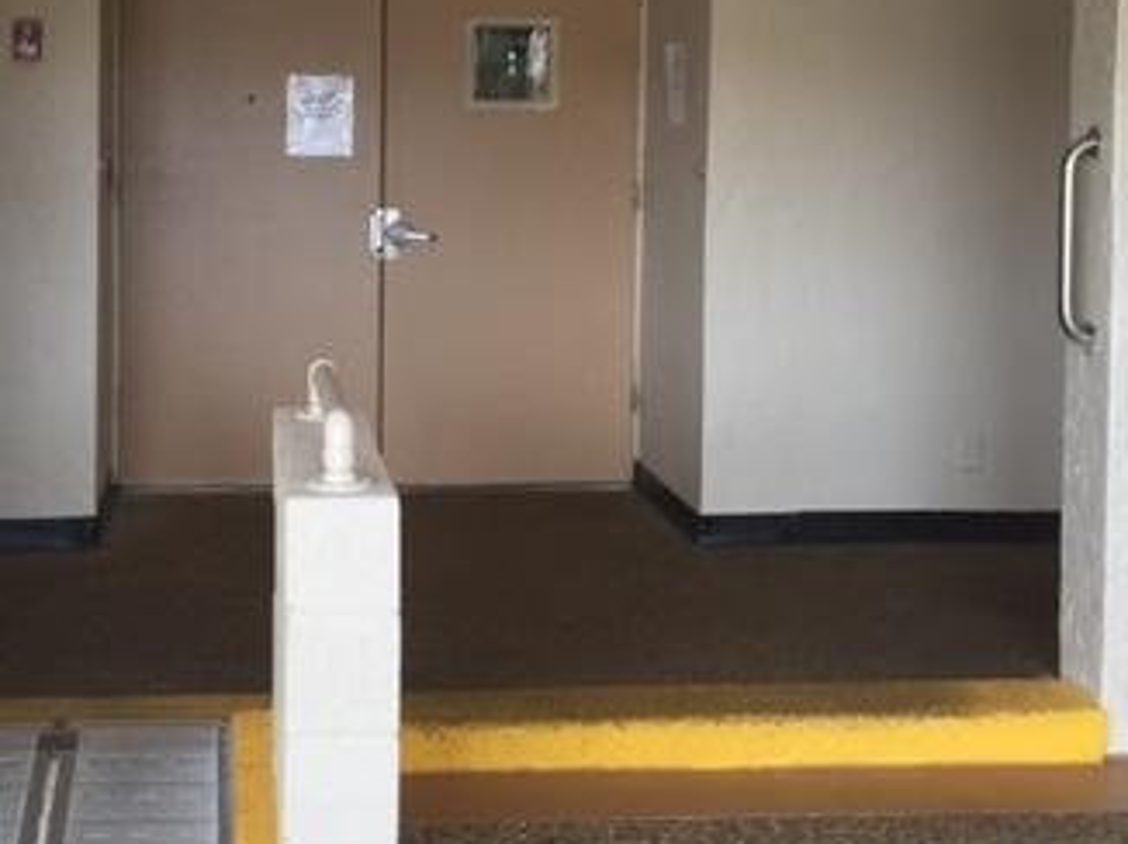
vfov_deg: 25.3
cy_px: 201
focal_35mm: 57
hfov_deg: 33.5
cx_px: 388
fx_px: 1856
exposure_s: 1/30
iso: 32
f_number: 2.2
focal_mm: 4.15
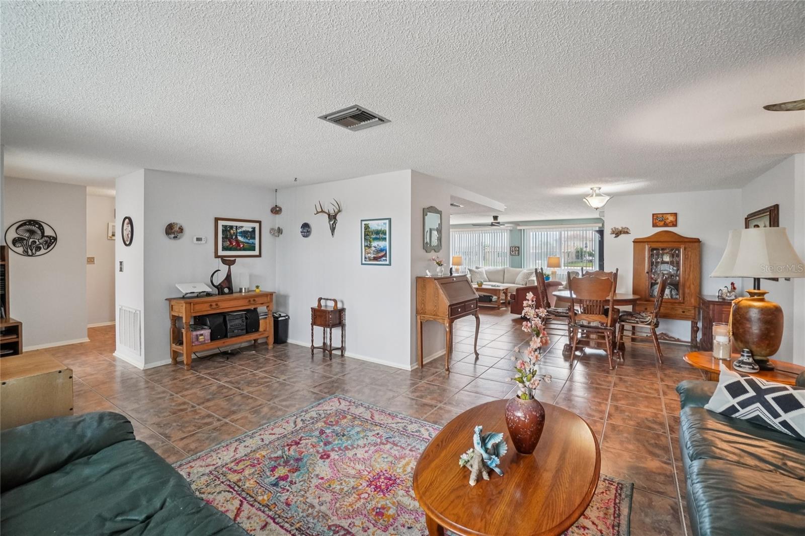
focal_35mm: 15
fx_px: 335
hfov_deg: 100.4
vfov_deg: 77.3
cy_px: 268
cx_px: 402
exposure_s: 1/30
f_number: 8
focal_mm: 10
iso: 1000
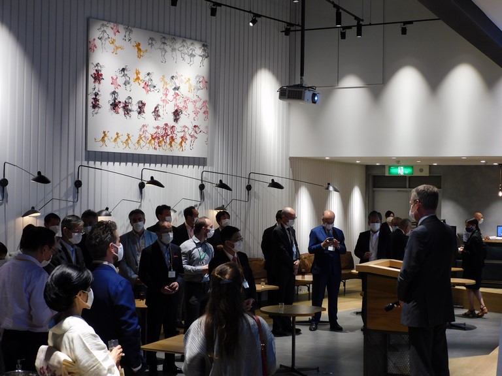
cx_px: 251
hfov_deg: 32.2
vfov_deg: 24.4
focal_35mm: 60
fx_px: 870
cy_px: 188
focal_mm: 10.7
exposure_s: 1/30
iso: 140
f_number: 4.2
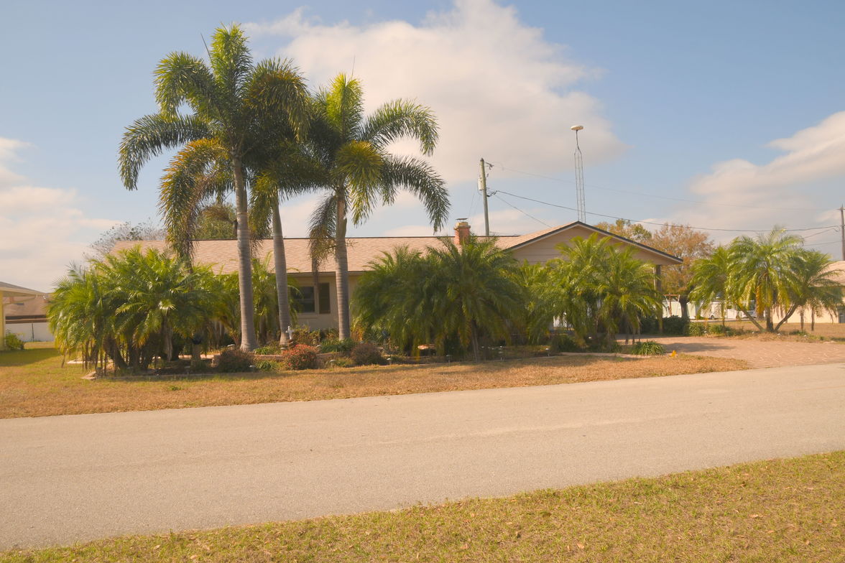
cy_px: 282
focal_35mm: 24
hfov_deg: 73.7
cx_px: 422
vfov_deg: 53.1
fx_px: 563
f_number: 10
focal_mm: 16
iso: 125
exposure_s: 1/320
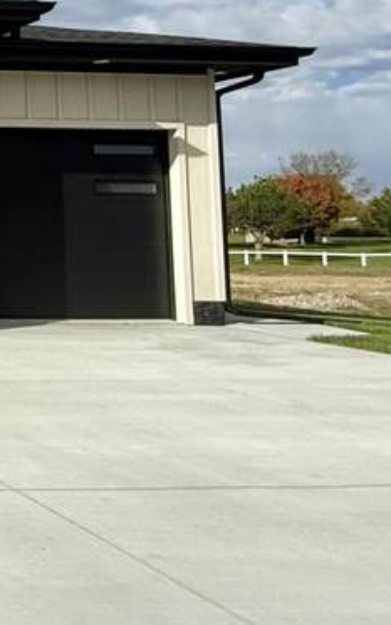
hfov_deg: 17.5
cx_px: -406
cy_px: 158
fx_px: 868
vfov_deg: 38.5
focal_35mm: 51
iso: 50
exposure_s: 1/2717
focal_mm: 2.22
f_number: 2.2
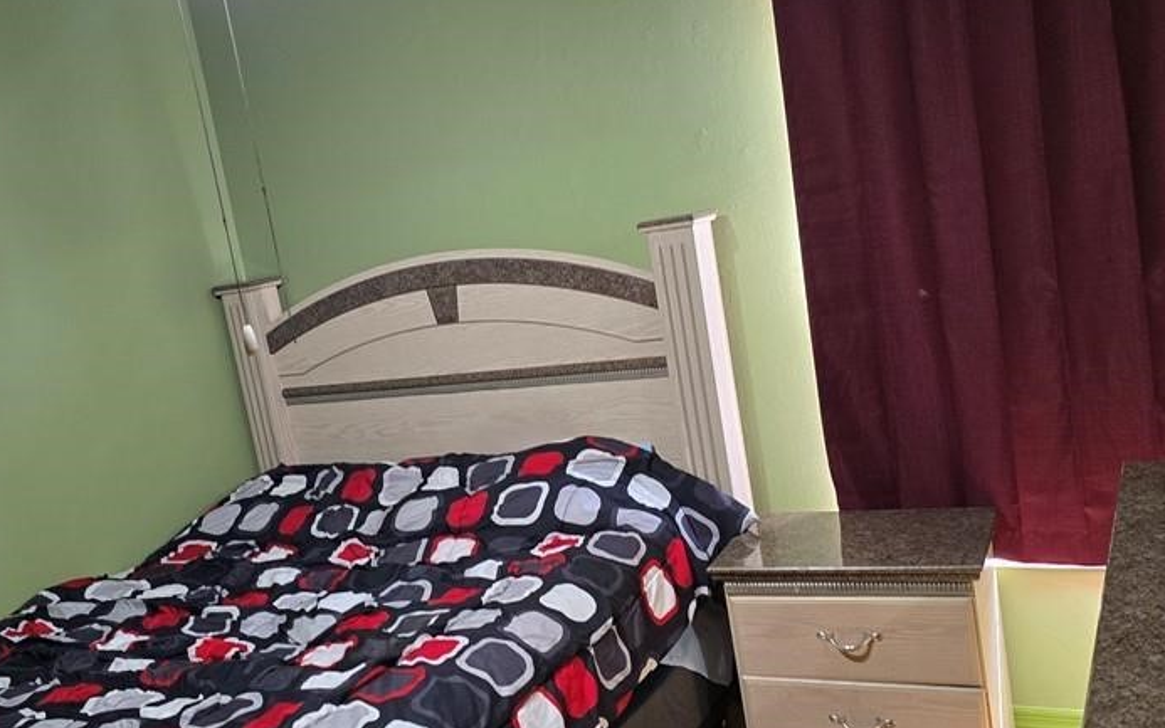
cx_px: 546
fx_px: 1143
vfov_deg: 35.3
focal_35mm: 36
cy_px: 383
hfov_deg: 54.0
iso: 320
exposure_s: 1/120
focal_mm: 6.3
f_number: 1.7
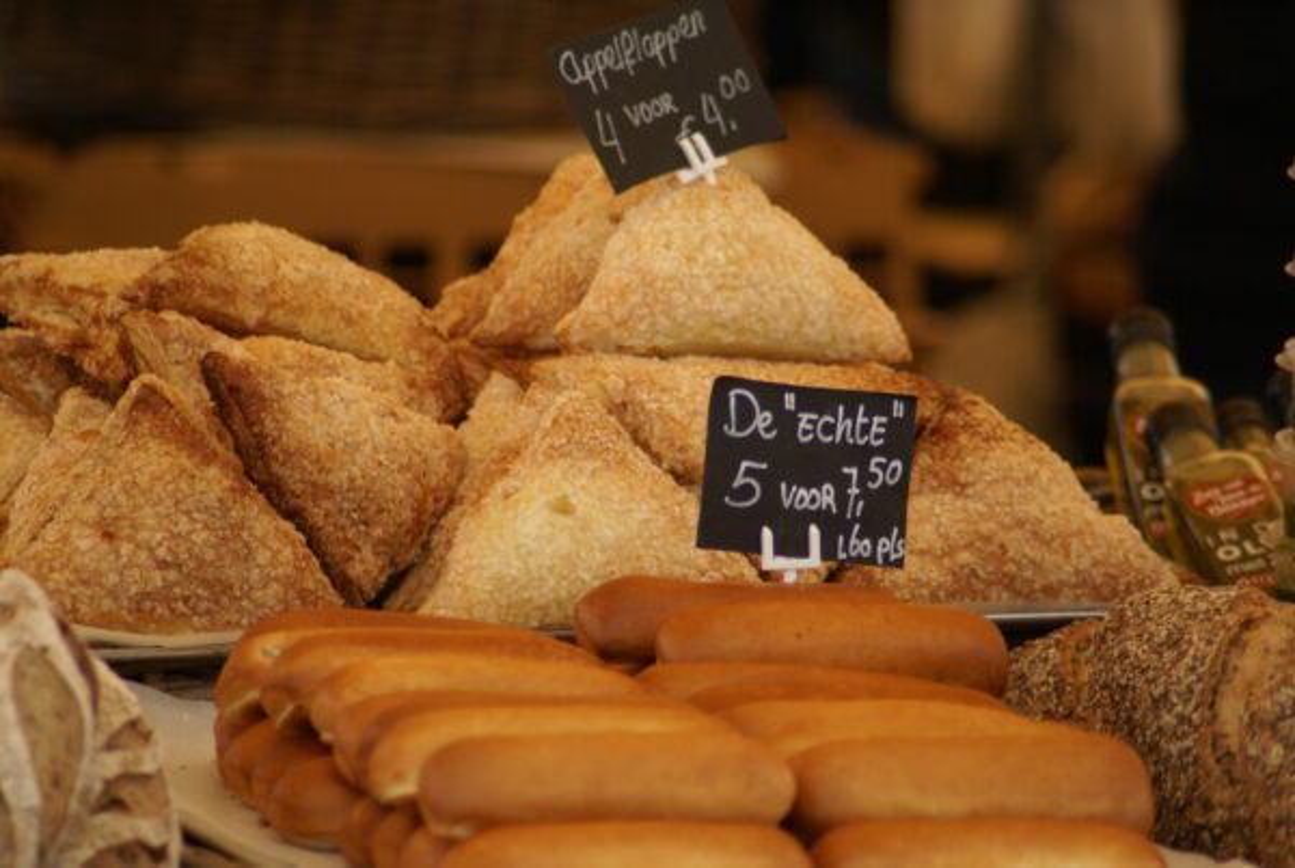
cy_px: 434
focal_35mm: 315
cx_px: 648
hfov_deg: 6.5
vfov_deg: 4.4
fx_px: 11348
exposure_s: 1/400
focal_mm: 210
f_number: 5
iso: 400
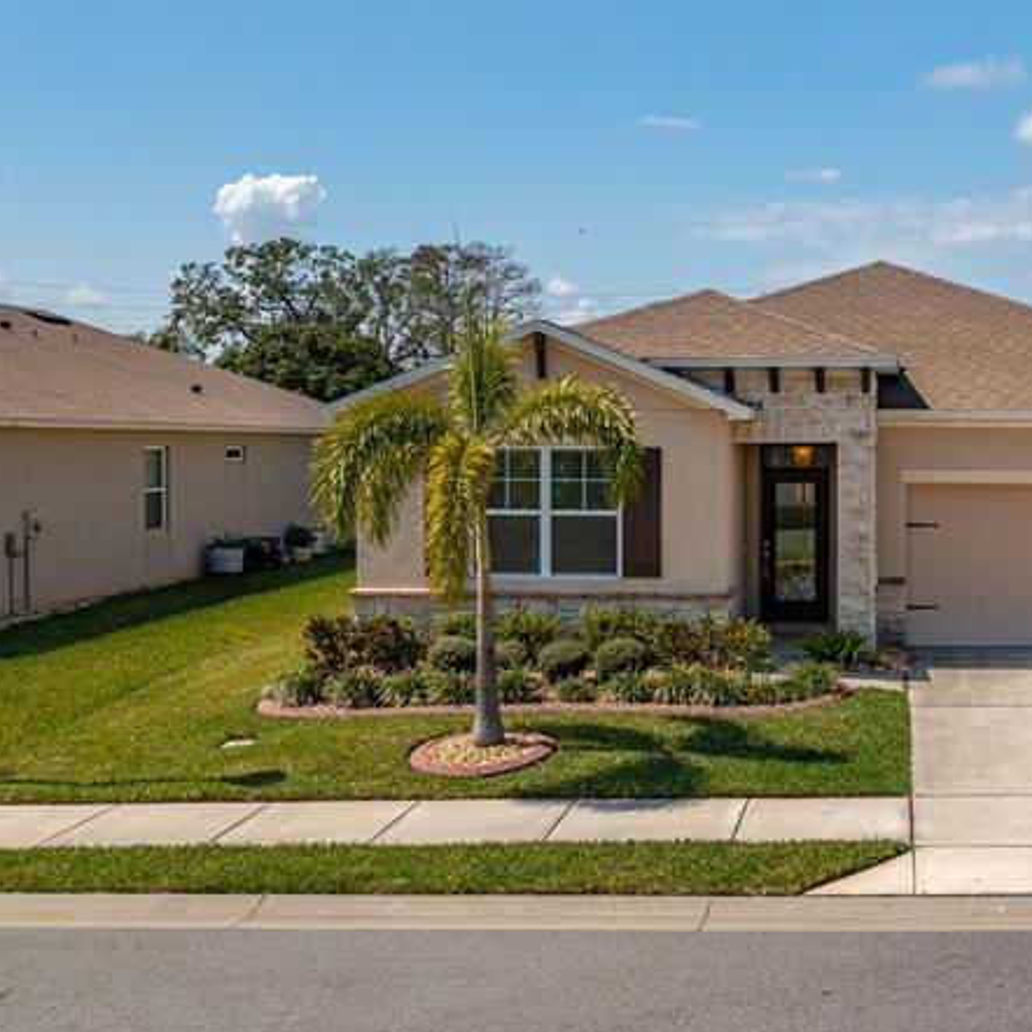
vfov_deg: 39.2
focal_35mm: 43
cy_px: 507
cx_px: 897
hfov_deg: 37.1
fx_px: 1450
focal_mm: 10.26
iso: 100
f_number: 7.1
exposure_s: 1/240
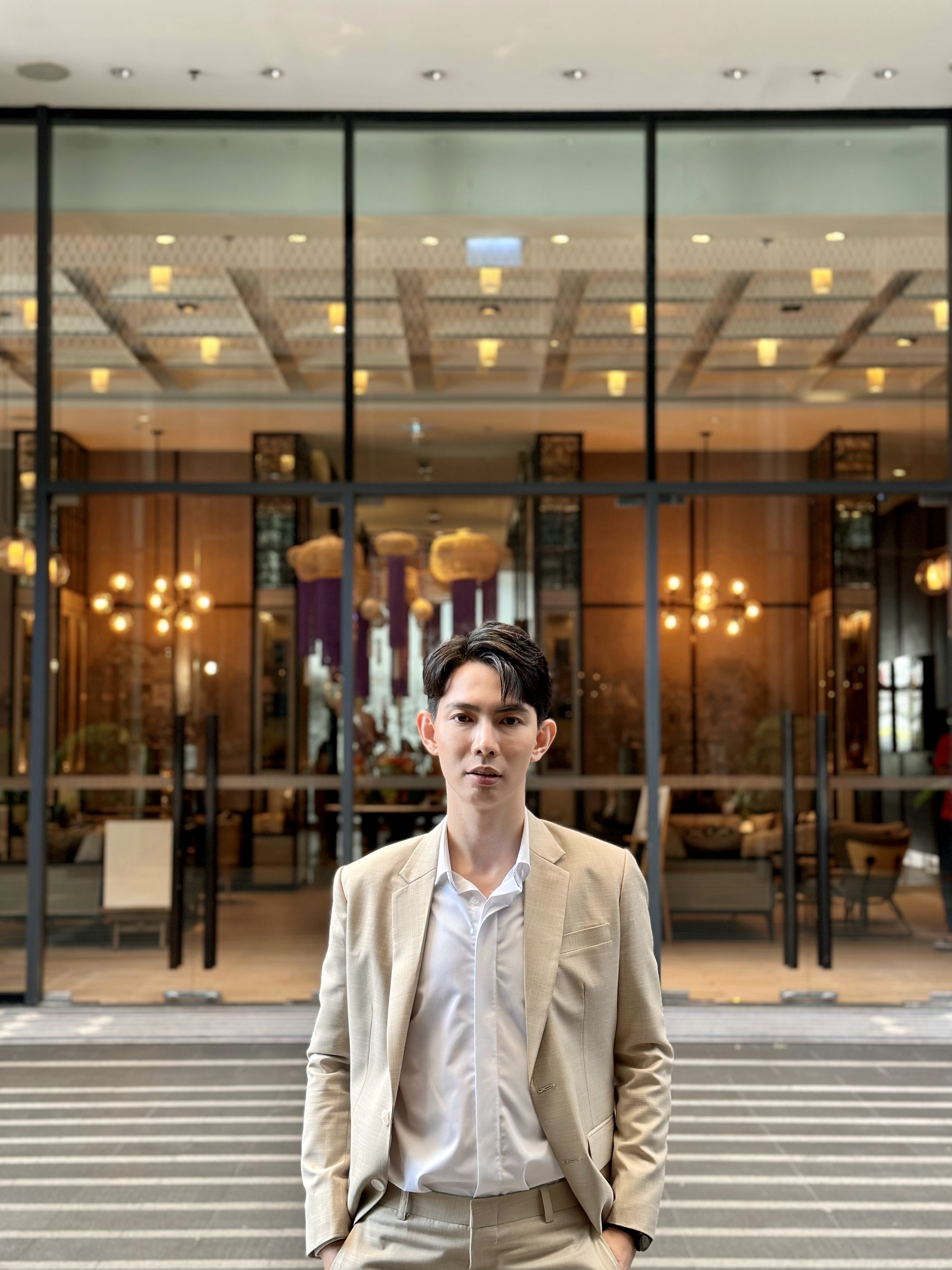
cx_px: 476
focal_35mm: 48
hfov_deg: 30.3
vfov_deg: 39.7
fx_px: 1760
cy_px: 635
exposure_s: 1/127
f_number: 1.78
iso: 100
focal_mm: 6.86
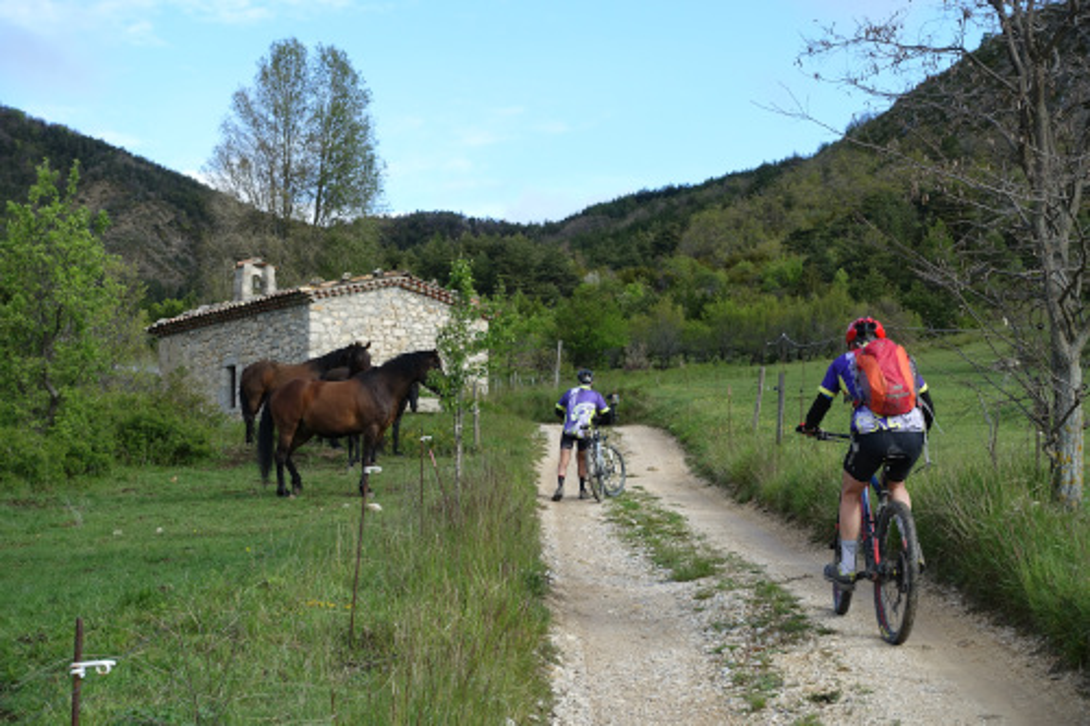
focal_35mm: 70
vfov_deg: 19.4
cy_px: 363
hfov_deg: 28.9
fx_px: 2119
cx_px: 545
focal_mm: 25.7
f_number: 5.6
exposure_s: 1/200
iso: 125
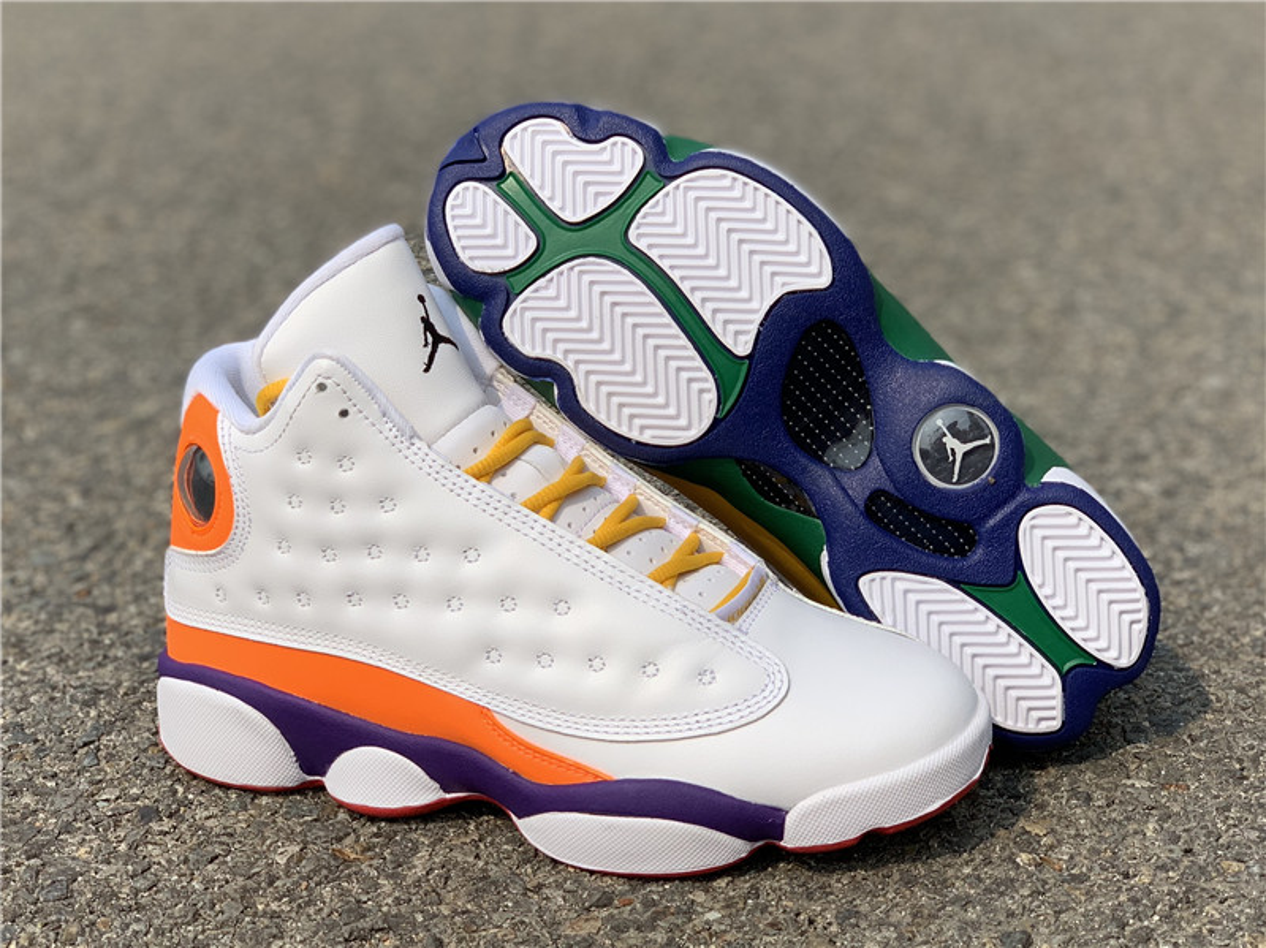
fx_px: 1901
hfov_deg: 36.8
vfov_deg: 28.0
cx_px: 633
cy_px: 474
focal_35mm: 52
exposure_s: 1/1597
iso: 16
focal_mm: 6
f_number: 2.4
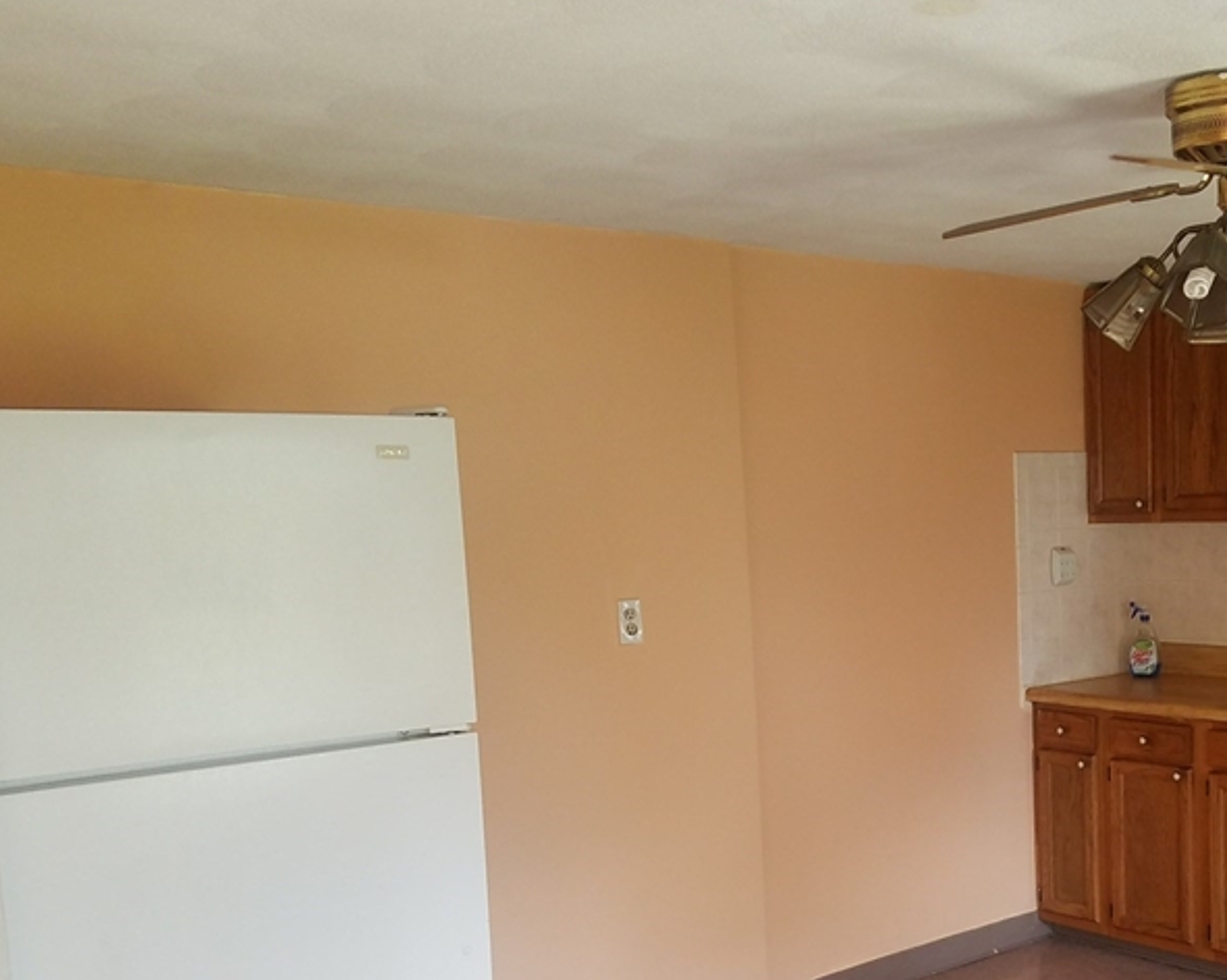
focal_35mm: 44
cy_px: 683
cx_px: 957
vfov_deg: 33.7
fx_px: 1597
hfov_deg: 40.5
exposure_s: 1/30
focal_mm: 4.2
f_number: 1.7
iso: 100
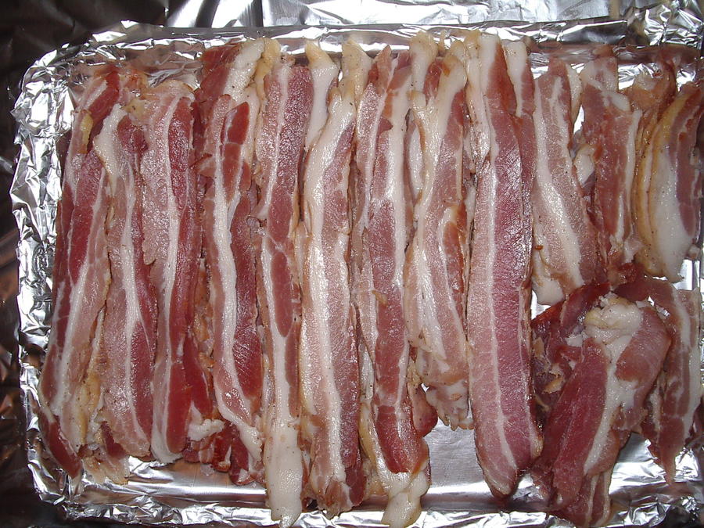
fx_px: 773
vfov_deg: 37.7
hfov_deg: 49.0
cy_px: 264
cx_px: 352
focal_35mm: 38
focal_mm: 5.8
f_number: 4.8
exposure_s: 1/60
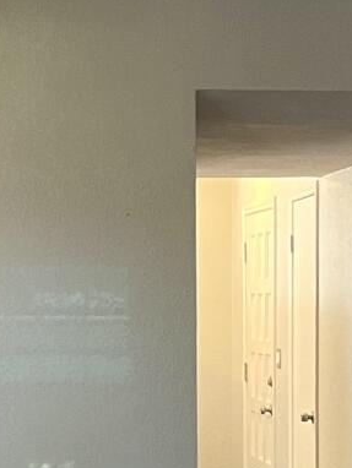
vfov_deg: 14.4
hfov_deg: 10.7
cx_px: -55
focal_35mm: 136
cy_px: 355
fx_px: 1842
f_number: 1.6
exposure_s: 1/60
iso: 200
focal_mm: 4.2
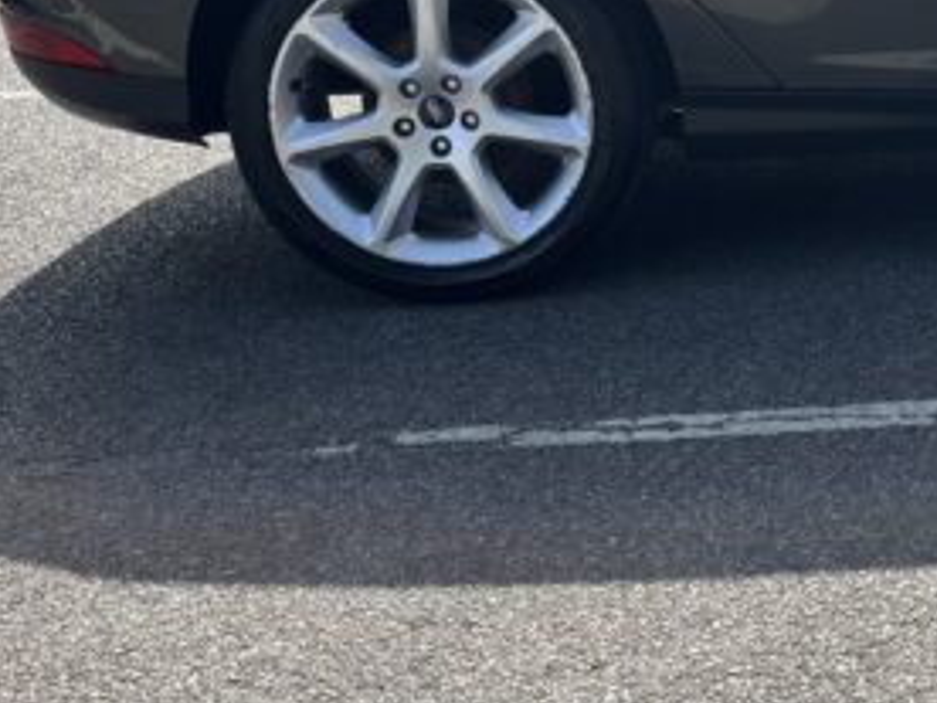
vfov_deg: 19.3
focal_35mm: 75
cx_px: 1178
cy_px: 76
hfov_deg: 23.4
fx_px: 2030
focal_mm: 5.1
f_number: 1.6
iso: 50
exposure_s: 1/1355
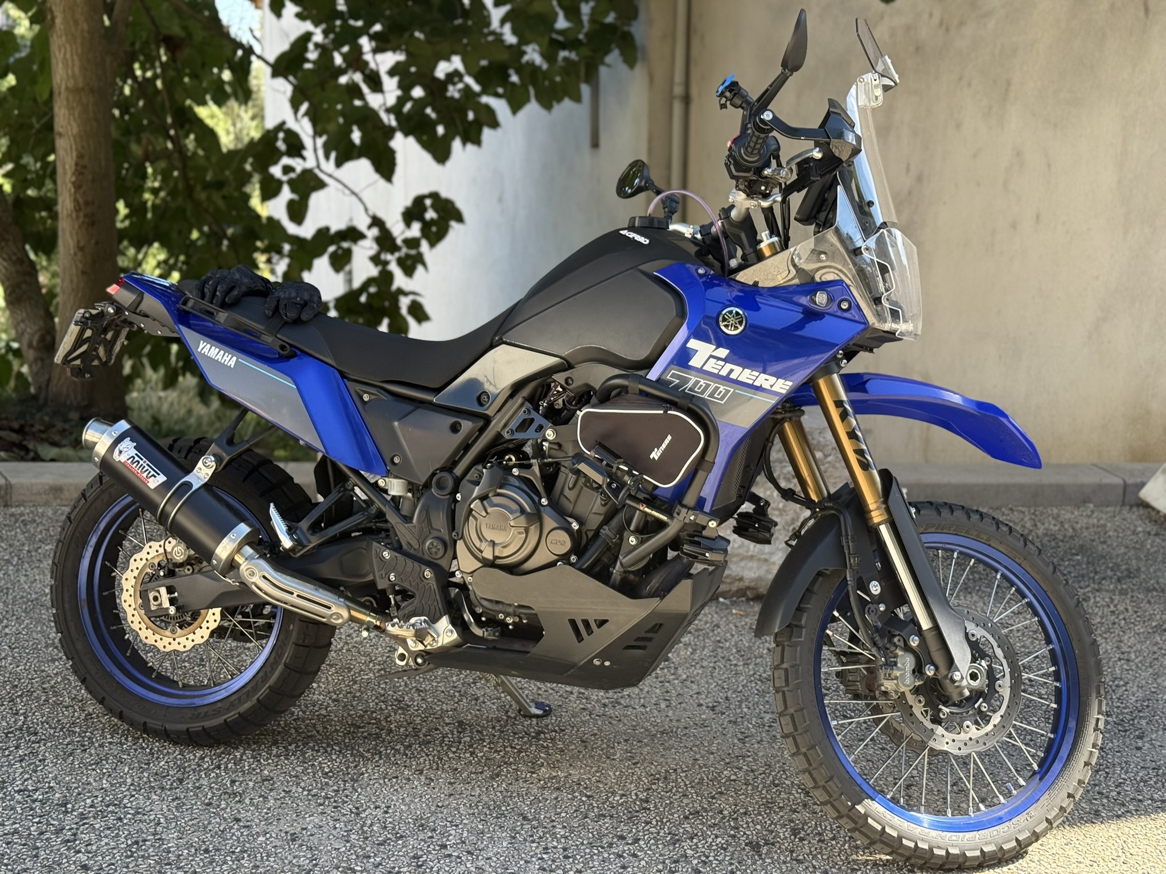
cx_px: 583
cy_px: 437
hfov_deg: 39.7
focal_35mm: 48
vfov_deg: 30.3
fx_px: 1617
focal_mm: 6.76
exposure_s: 1/712
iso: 100
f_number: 1.78
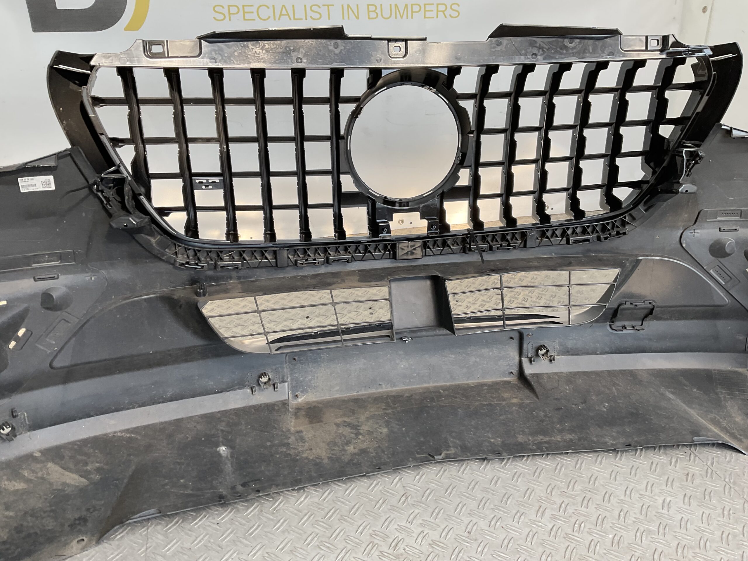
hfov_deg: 61.7
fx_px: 627
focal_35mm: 29
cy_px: 280
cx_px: 374
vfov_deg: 48.2
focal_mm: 3
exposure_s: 1/154
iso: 16
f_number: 1.8
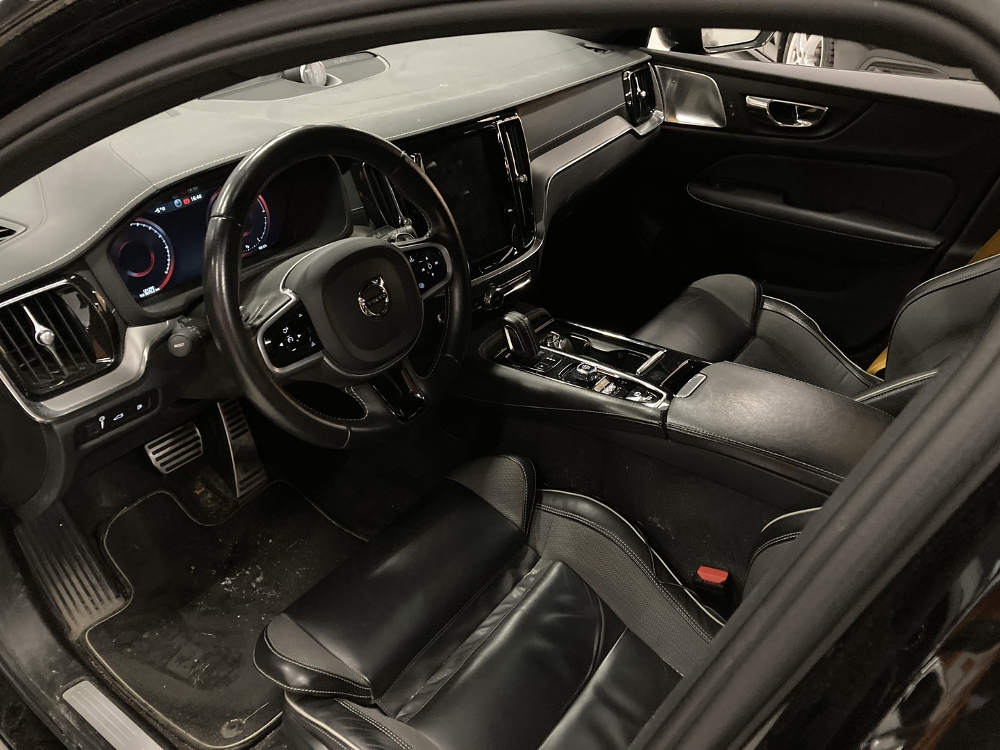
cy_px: 375
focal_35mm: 28
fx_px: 809
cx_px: 500
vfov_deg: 49.7
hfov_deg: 63.4
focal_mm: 3.99
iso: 640
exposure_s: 1/20
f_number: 1.8
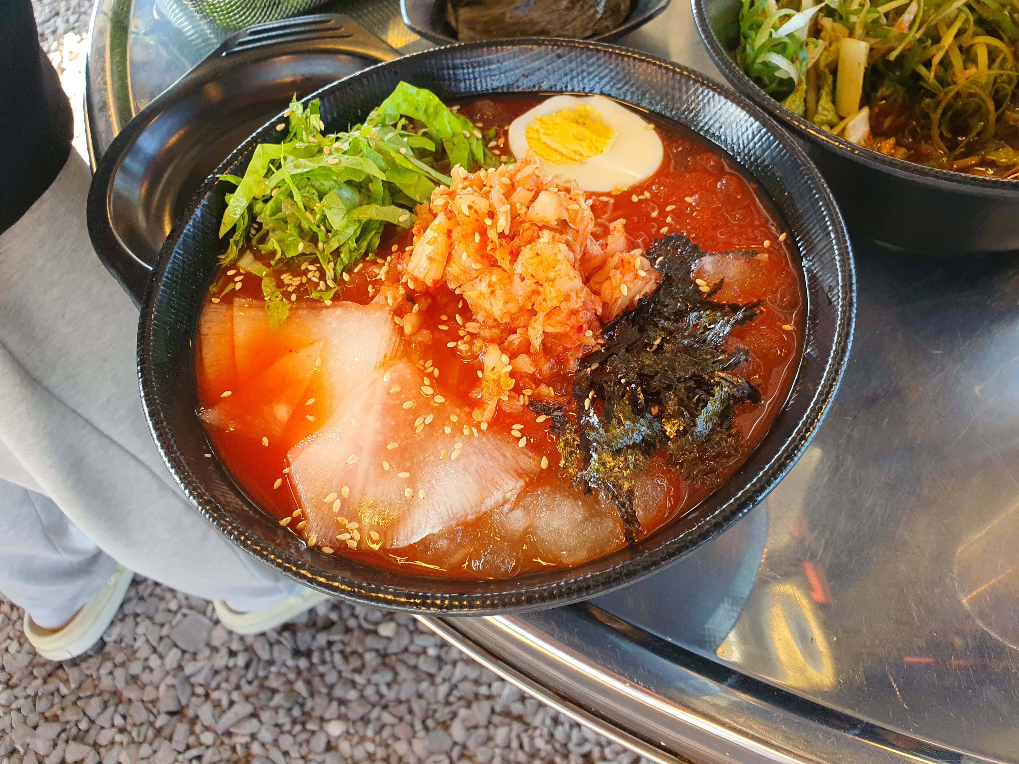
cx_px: 510
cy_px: 382
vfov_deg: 53.1
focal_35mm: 26
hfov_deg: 67.3
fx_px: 765
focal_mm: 4.3
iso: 125
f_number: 2.4
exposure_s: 1/120
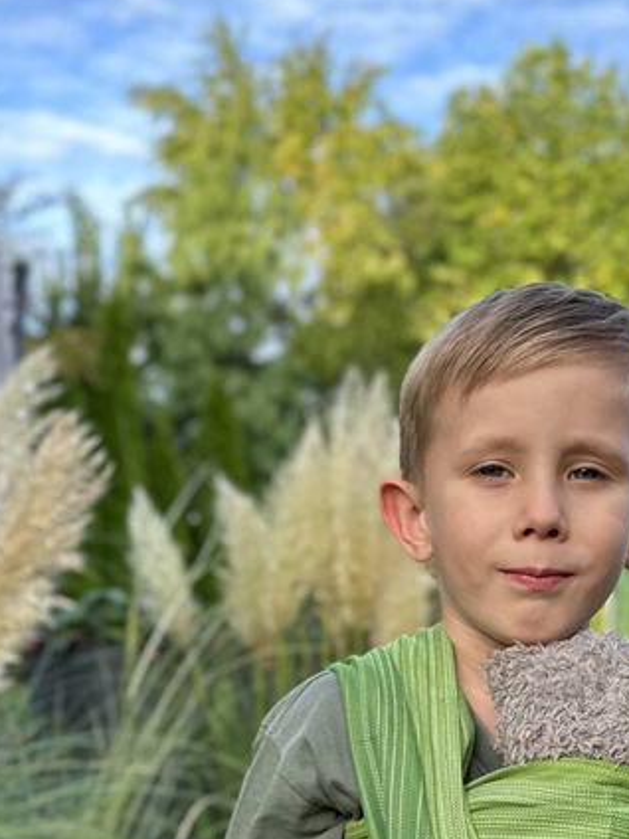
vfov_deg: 35.9
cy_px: 706
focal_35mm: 51
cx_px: 371
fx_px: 1236
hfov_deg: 28.5
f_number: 1.78
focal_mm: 6.86
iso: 80
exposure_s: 1/630
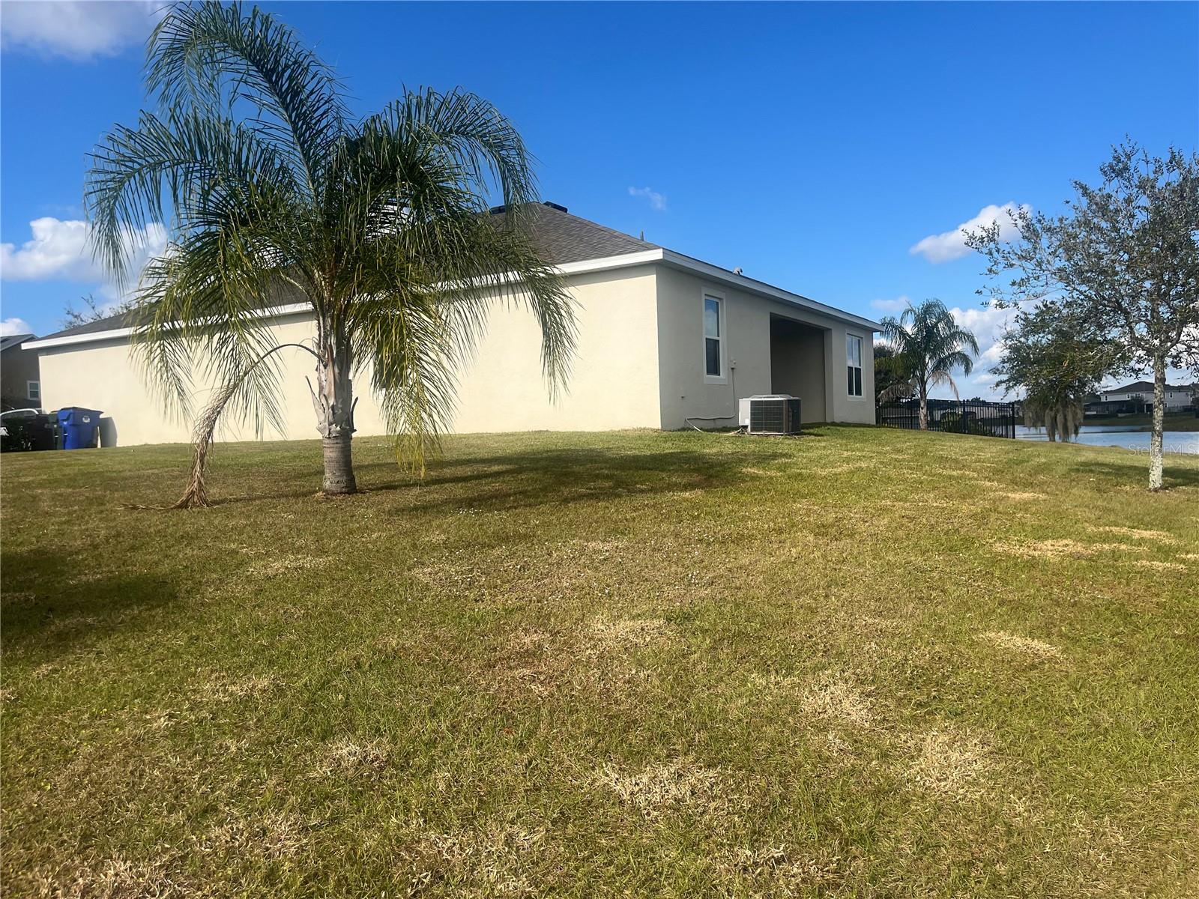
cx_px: 600
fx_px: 901
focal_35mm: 26
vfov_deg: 53.1
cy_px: 450
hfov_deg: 67.3
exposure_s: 1/4310
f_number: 1.6
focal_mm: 5.1
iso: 50
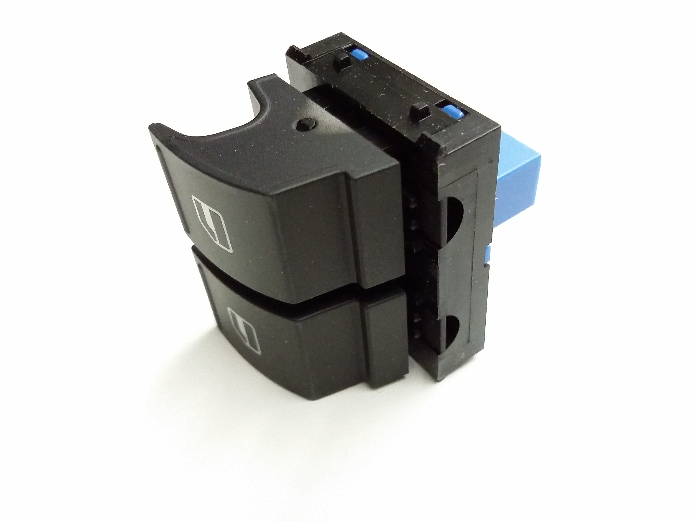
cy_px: 260
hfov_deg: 56.8
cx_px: 348
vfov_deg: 44.2
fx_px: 642
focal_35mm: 32
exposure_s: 1/15
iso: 400
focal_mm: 3.4
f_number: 2.4
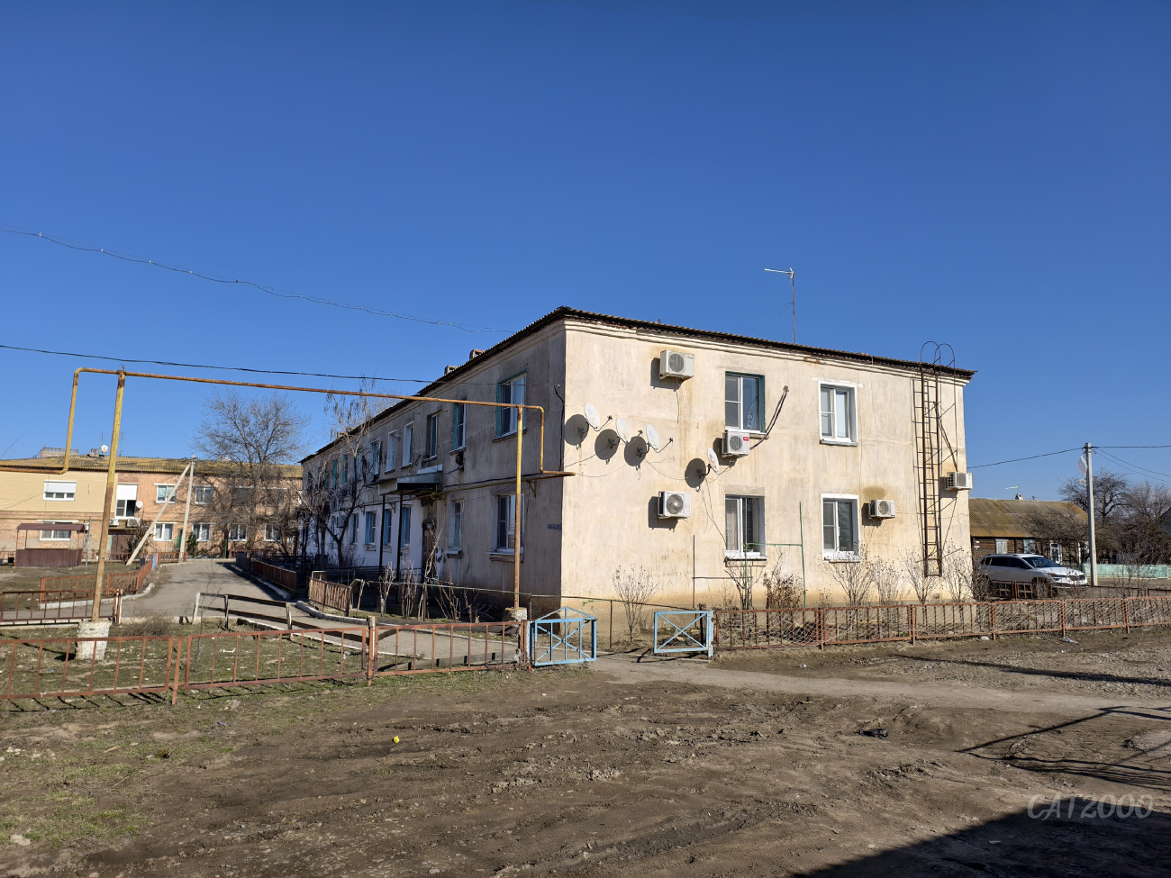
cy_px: 439
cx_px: 586
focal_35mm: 23
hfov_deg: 73.9
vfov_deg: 58.9
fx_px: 778
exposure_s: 1/4525
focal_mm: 6.54
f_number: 1.57
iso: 72
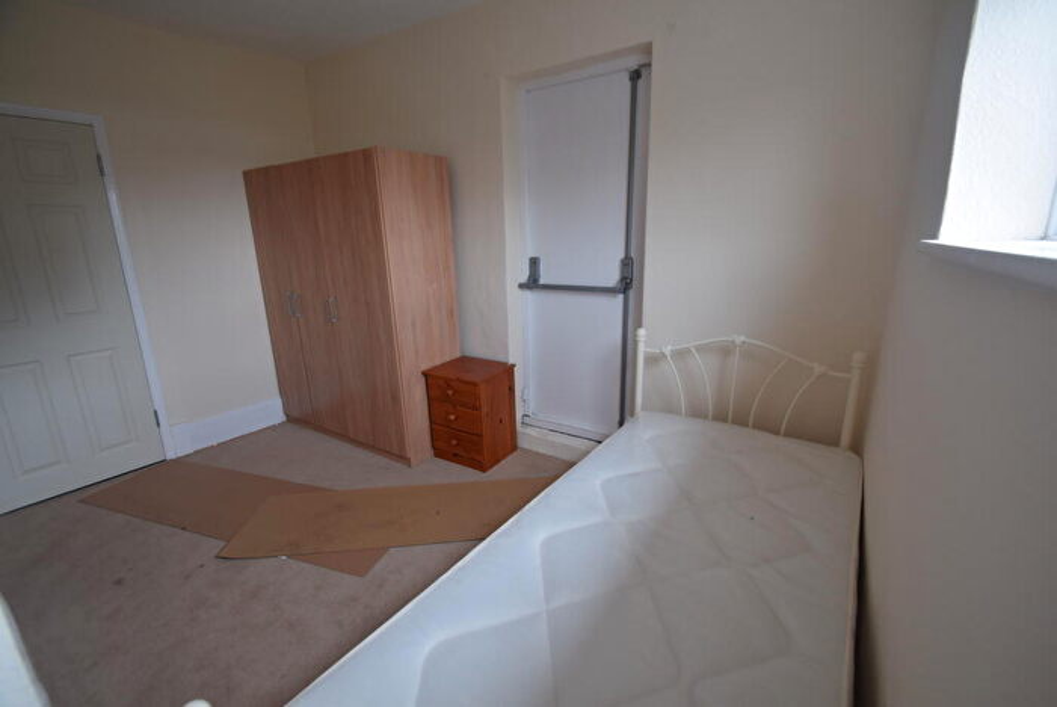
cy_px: 354
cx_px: 528
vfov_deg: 77.4
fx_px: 441
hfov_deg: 100.3
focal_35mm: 15
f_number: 5
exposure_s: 1/13
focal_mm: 10
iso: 100
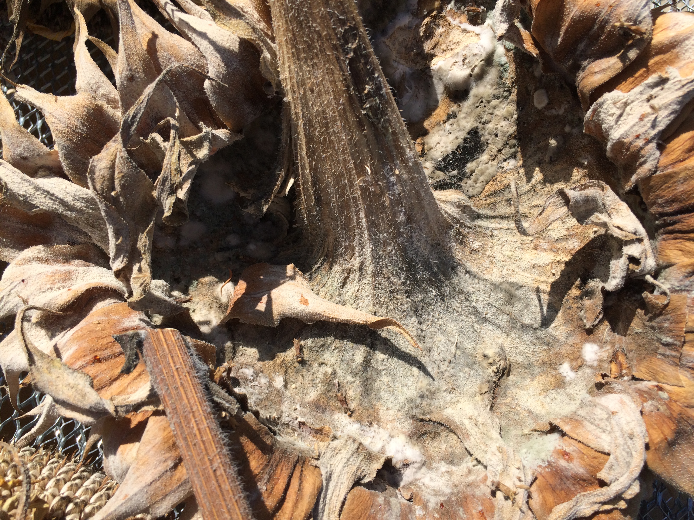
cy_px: 260
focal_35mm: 29
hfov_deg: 61.7
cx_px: 347
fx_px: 581
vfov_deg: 48.2
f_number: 2.2
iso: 32
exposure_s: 1/2415
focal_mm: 4.15
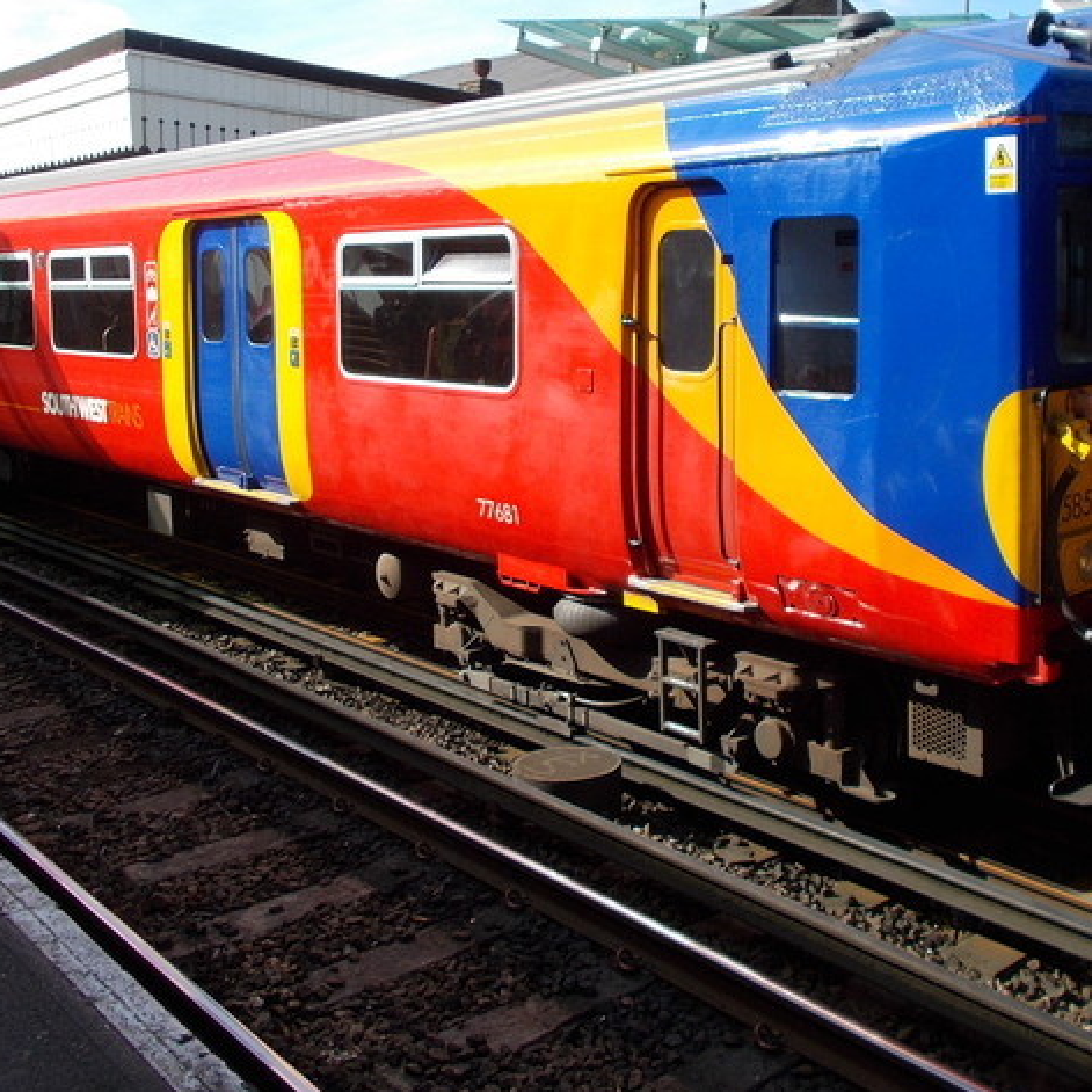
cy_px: 445
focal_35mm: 39
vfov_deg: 42.7
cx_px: 624
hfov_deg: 42.7
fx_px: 1392
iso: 80
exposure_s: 1/500
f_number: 3.2
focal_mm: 4.6
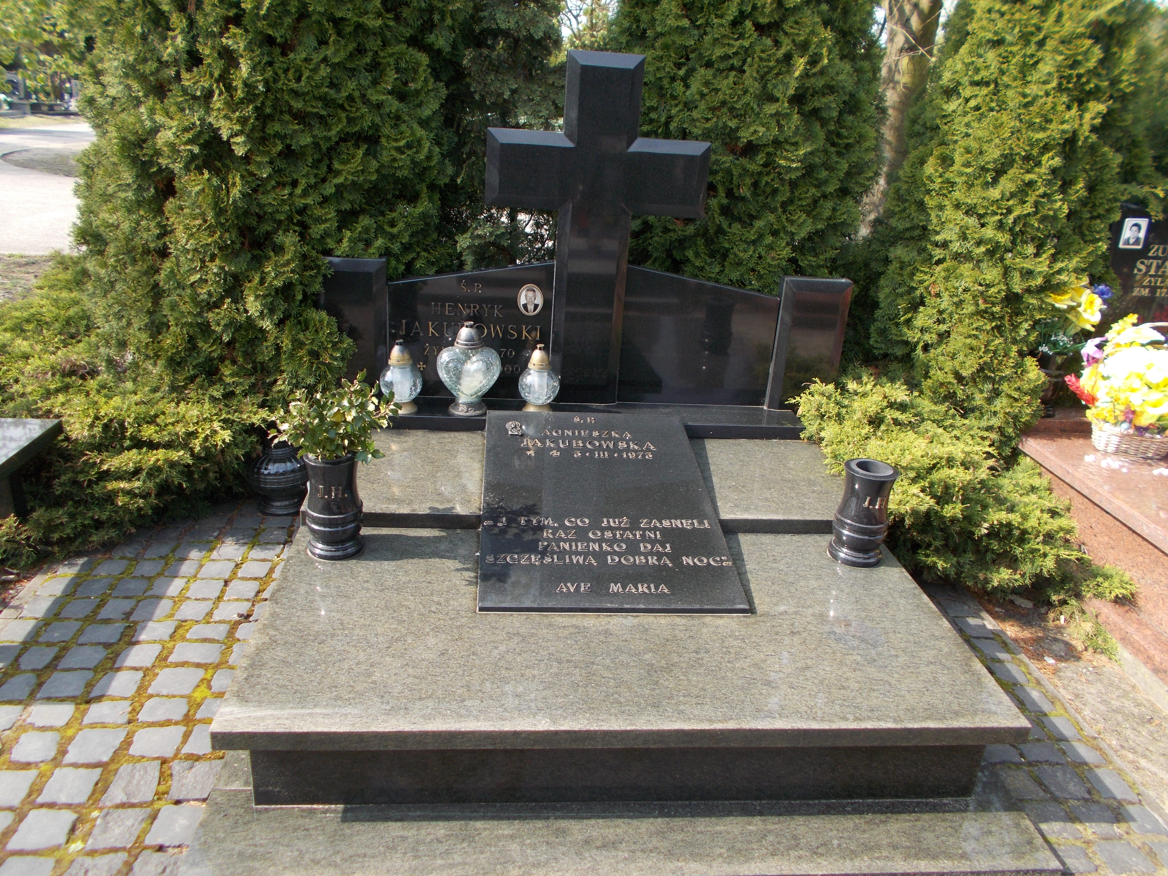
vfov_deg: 53.1
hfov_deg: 67.3
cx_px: 584
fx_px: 877
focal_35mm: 26
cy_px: 438
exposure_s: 1/200
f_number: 3.2
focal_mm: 4.6
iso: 80
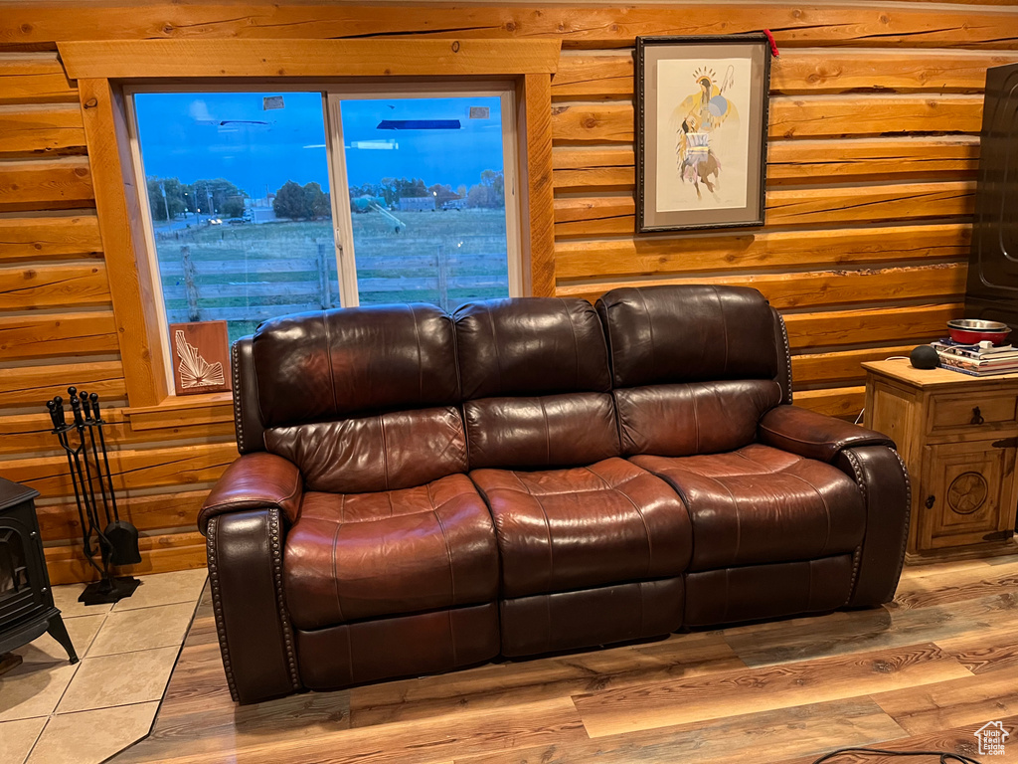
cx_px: 509
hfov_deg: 67.3
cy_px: 382
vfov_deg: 53.1
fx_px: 765
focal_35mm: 26
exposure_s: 1/40
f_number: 1.6
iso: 400
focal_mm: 5.1
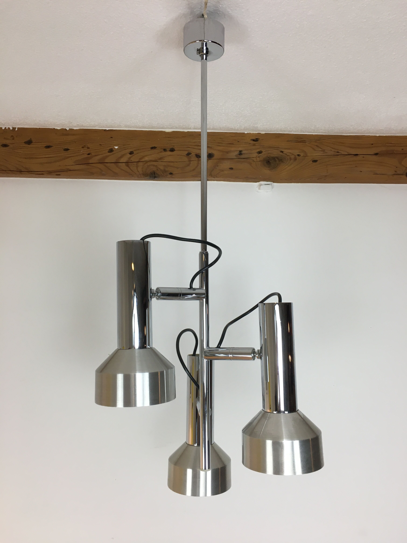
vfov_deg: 61.7
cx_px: 204
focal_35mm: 29
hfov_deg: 48.2
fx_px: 455
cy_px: 272
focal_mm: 4.15
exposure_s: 1/33
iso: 32
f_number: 2.2
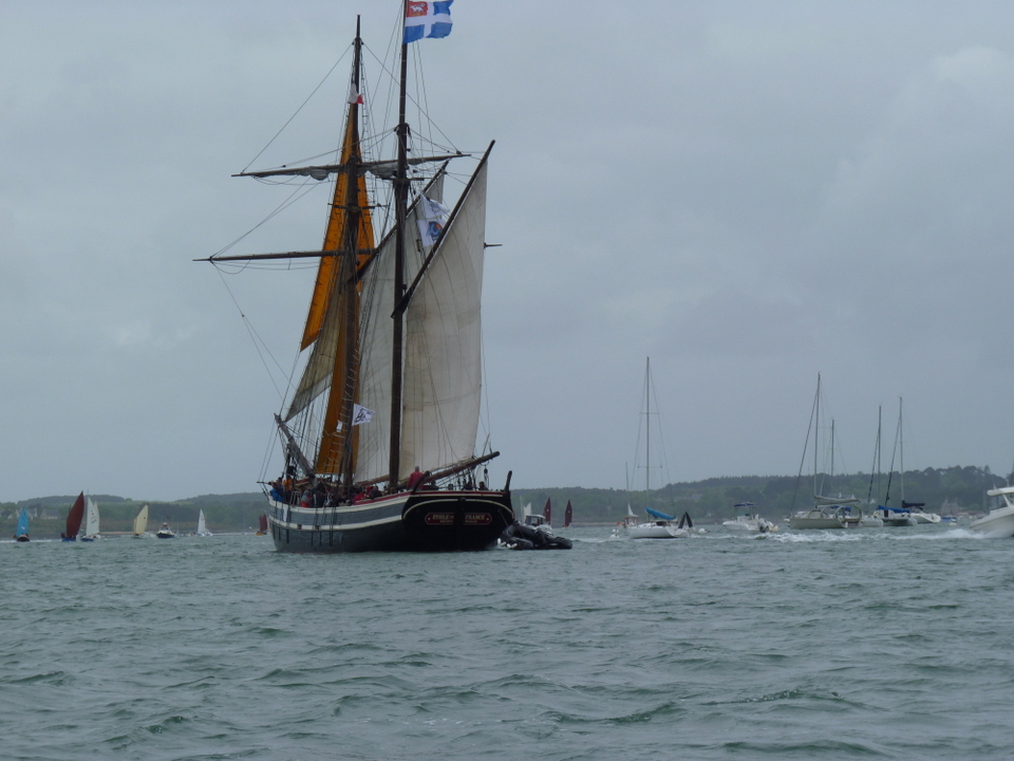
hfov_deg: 13.9
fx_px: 4160
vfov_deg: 10.4
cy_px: 380
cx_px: 507
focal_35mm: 142
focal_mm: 25.2
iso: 80
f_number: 5.6
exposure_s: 1/320
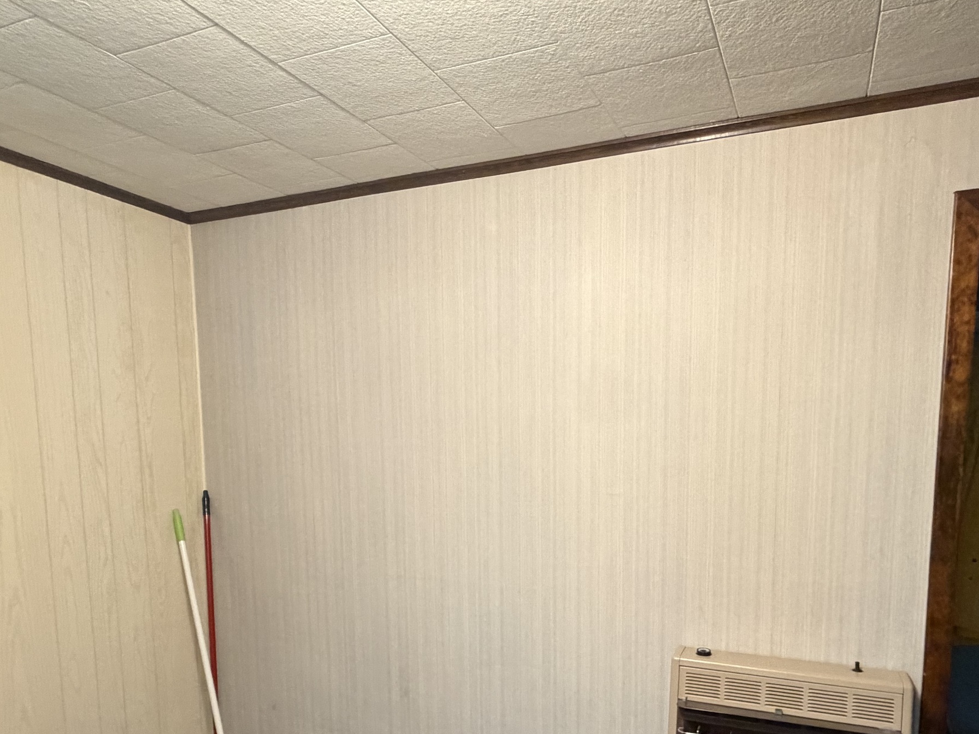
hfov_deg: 71.3
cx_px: 551
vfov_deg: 55.1
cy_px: 512
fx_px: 679
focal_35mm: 24
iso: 500
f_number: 2.2
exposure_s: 1/60
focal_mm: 2.22
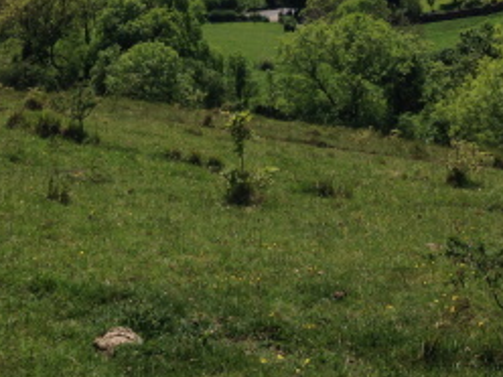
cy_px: -55
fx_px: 1162
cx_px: 351
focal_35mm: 80
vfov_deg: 17.7
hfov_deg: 24.3
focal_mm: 4.12
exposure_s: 1/2358
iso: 50
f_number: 2.4
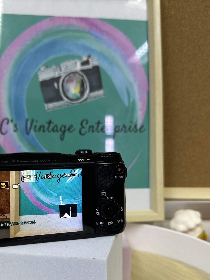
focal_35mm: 33
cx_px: 88
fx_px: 267
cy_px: 173
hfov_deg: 42.8
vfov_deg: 54.8
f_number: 1.78
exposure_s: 1/50
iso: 125
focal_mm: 6.86
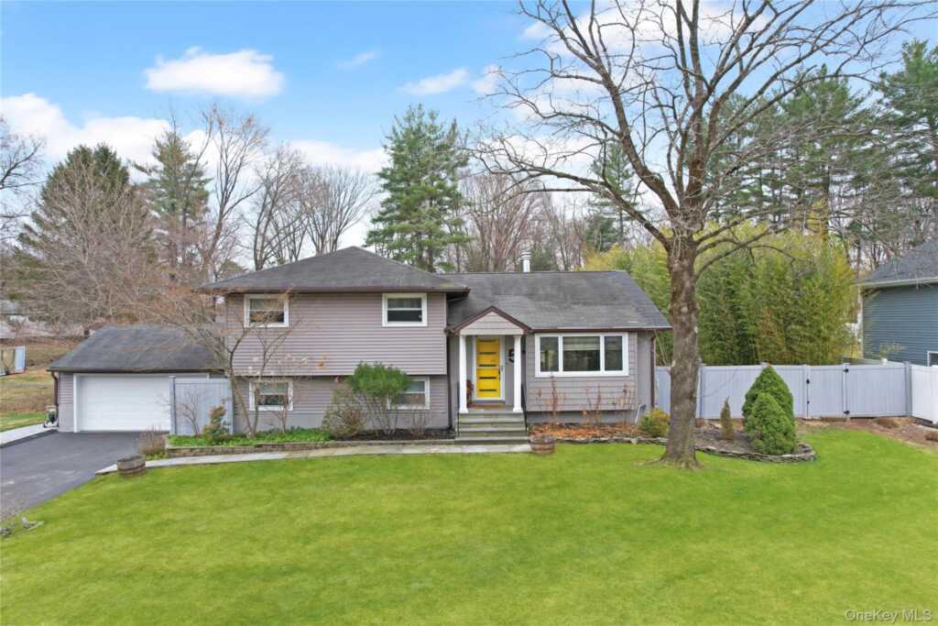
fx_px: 573
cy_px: 313
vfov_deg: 57.2
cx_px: 469
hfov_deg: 78.6
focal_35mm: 22
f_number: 2.8
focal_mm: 8.38
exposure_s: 1/100
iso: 100
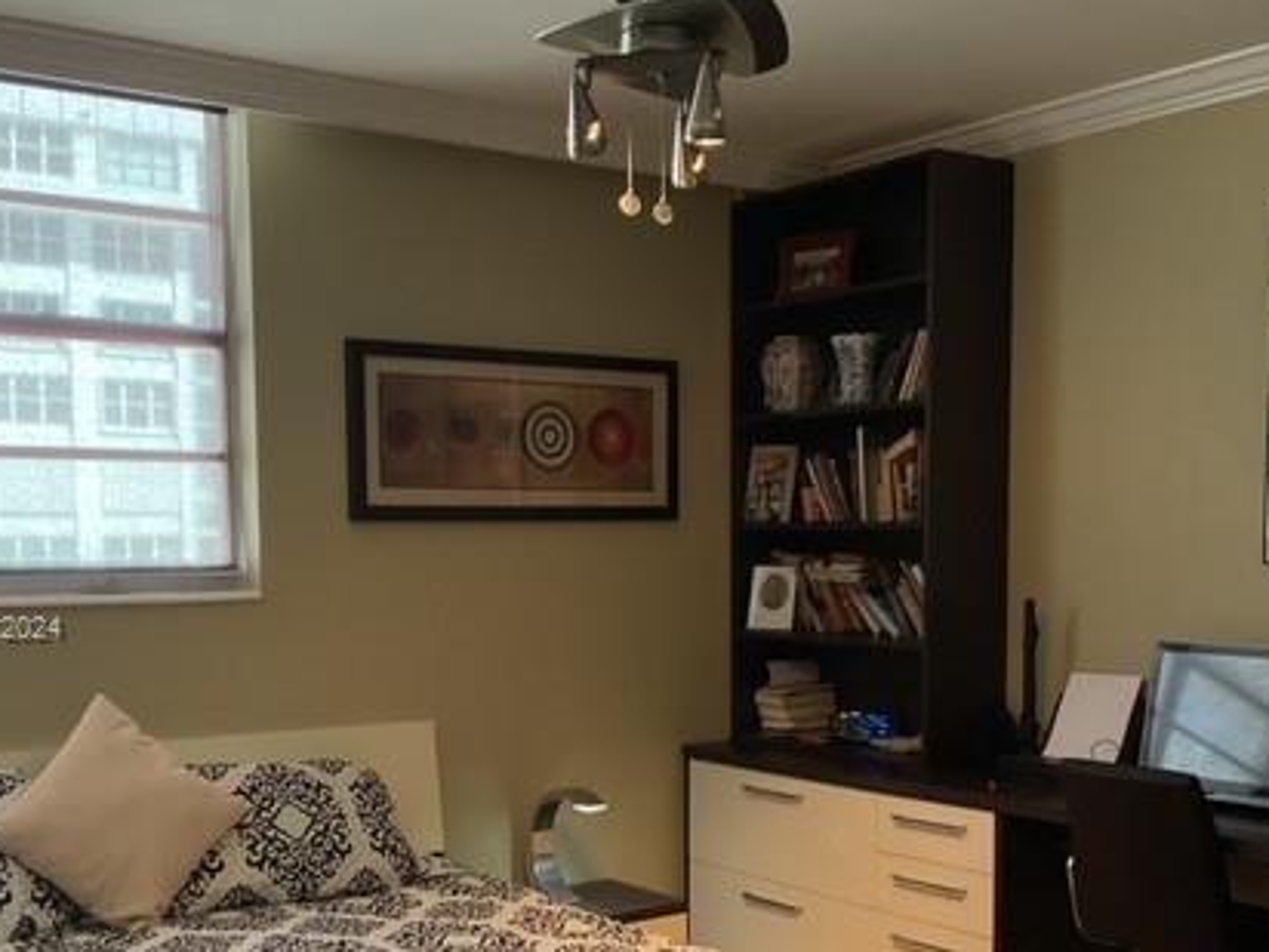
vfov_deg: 31.9
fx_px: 1650
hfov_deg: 42.1
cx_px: 622
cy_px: 632
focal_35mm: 45
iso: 40
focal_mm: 3
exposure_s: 1/120
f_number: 1.8
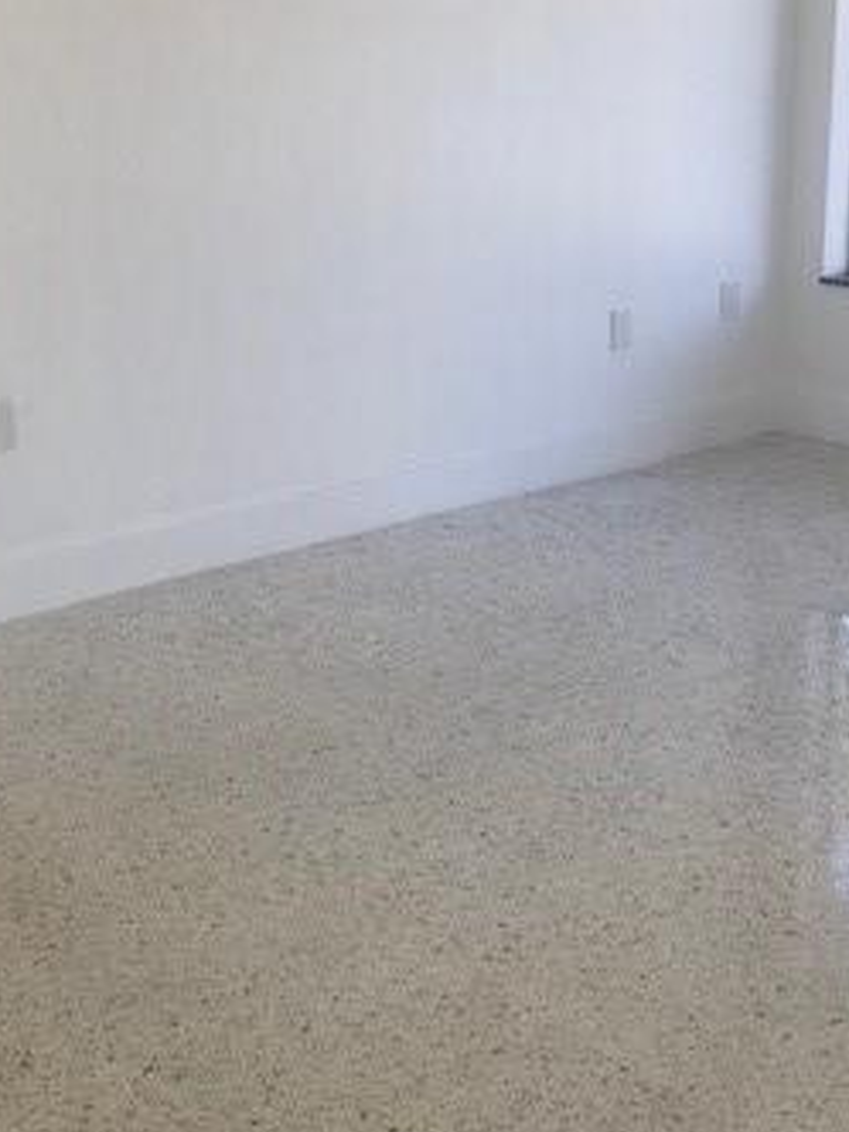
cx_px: 280
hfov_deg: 26.9
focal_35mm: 54
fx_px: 1766
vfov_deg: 35.3
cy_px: 423
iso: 20
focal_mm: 3.99
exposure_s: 1/344
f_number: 1.8
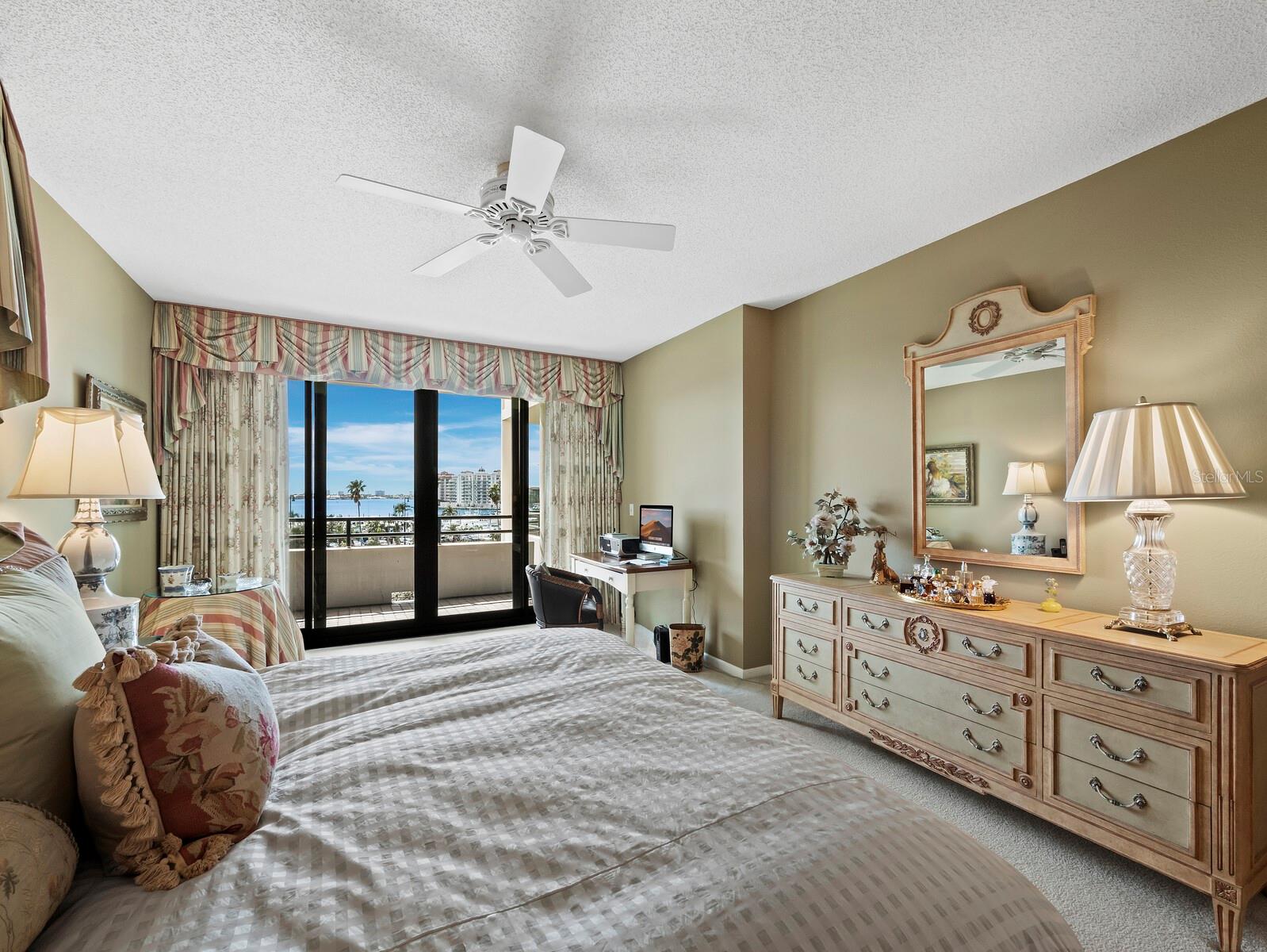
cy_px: 476
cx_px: 634
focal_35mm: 14
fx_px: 513
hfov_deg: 102.0
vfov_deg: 85.7
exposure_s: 1/4
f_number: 11
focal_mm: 7
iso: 400
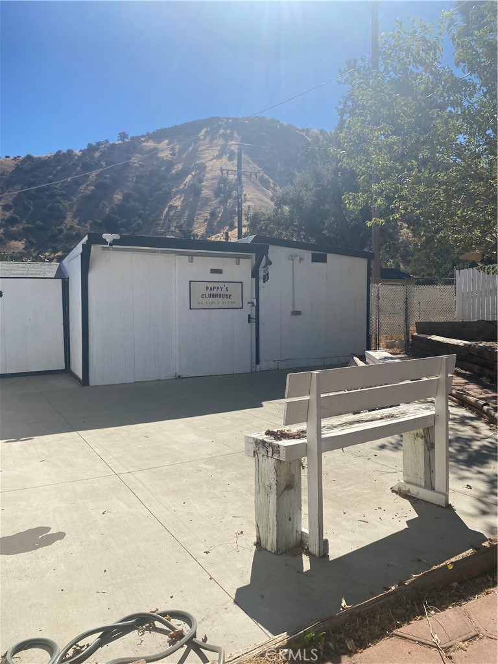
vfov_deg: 67.3
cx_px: 249
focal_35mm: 26
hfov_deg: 53.1
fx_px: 499
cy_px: 332
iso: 32
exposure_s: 1/4808
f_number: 1.8
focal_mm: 4.25
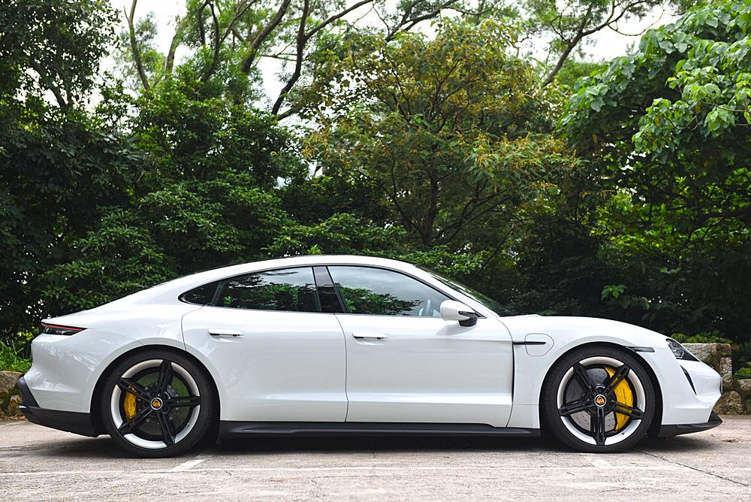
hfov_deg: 34.5
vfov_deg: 23.4
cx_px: 376
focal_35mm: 58
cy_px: 251
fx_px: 1211
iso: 100
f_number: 4.5
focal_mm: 58
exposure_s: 1/320
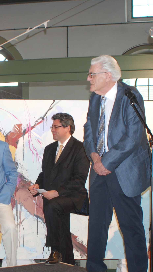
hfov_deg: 15.4
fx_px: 555
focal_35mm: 77
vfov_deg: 27.5
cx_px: -6
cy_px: 152
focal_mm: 28
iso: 320
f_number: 3.5
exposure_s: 1/50
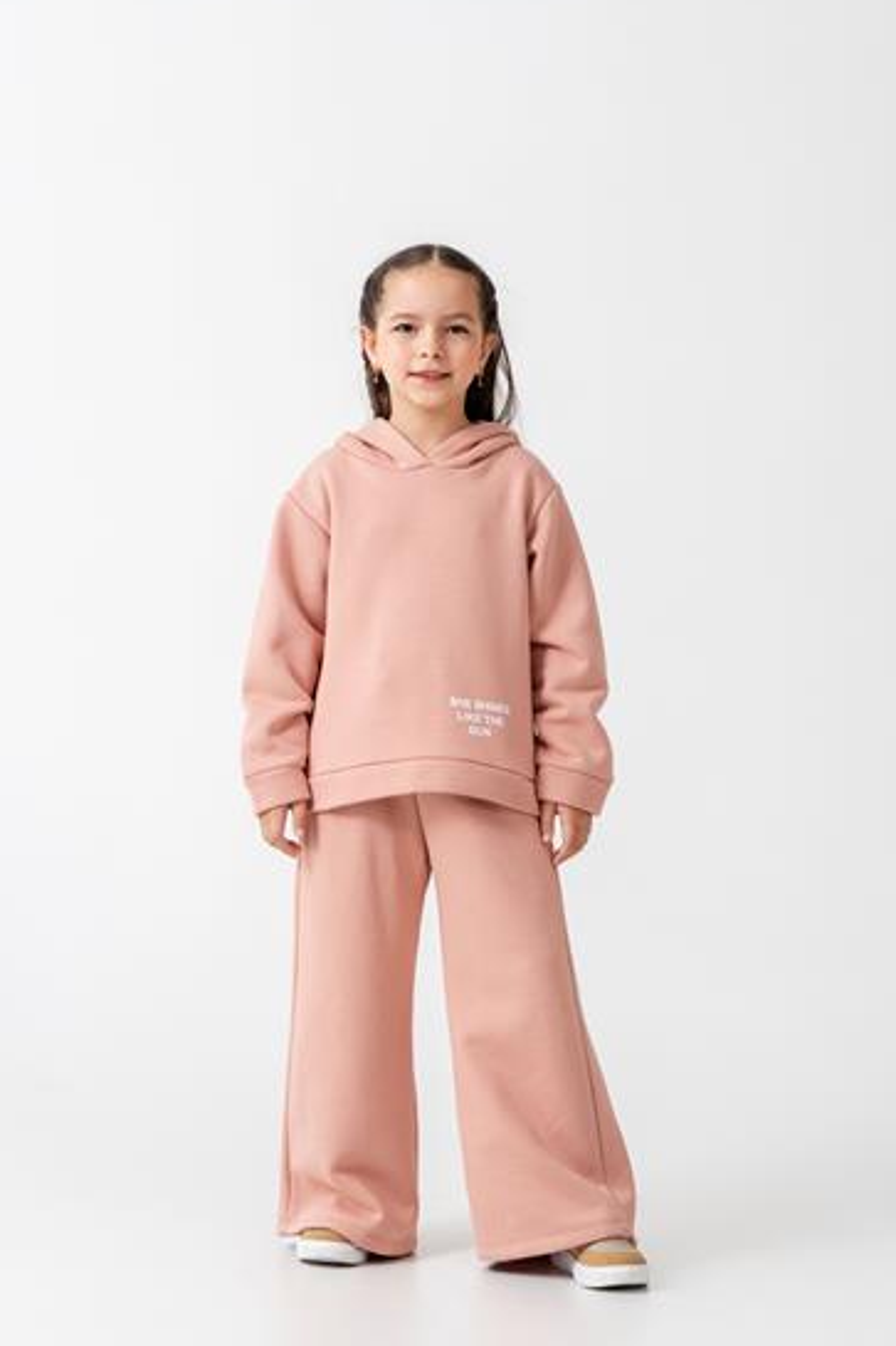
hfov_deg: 15.7
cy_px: 706
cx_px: 449
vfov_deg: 23.4
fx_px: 3250
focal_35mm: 87
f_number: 7.1
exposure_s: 1/125
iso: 160
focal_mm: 79
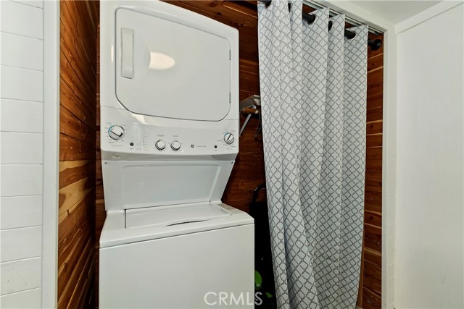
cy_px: 154
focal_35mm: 15
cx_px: 232
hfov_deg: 100.4
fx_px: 193
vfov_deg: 77.4
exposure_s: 1/30
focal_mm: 10
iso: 400
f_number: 8
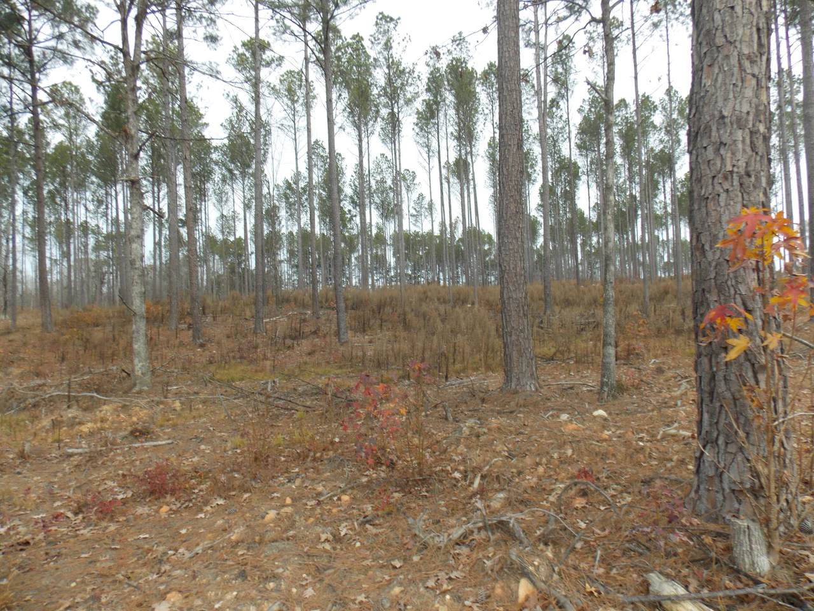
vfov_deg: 58.9
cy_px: 306
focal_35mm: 23
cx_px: 407
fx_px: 541
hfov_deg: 73.9
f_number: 3.1
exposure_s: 1/250
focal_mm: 4
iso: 80
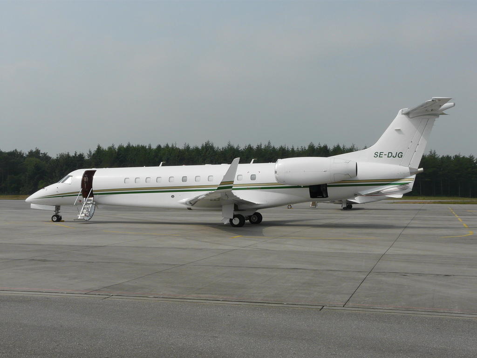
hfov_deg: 38.9
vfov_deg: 29.7
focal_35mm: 49
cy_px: 179
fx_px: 675
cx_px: 238
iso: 100
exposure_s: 1/400
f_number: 7.1
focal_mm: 8.1
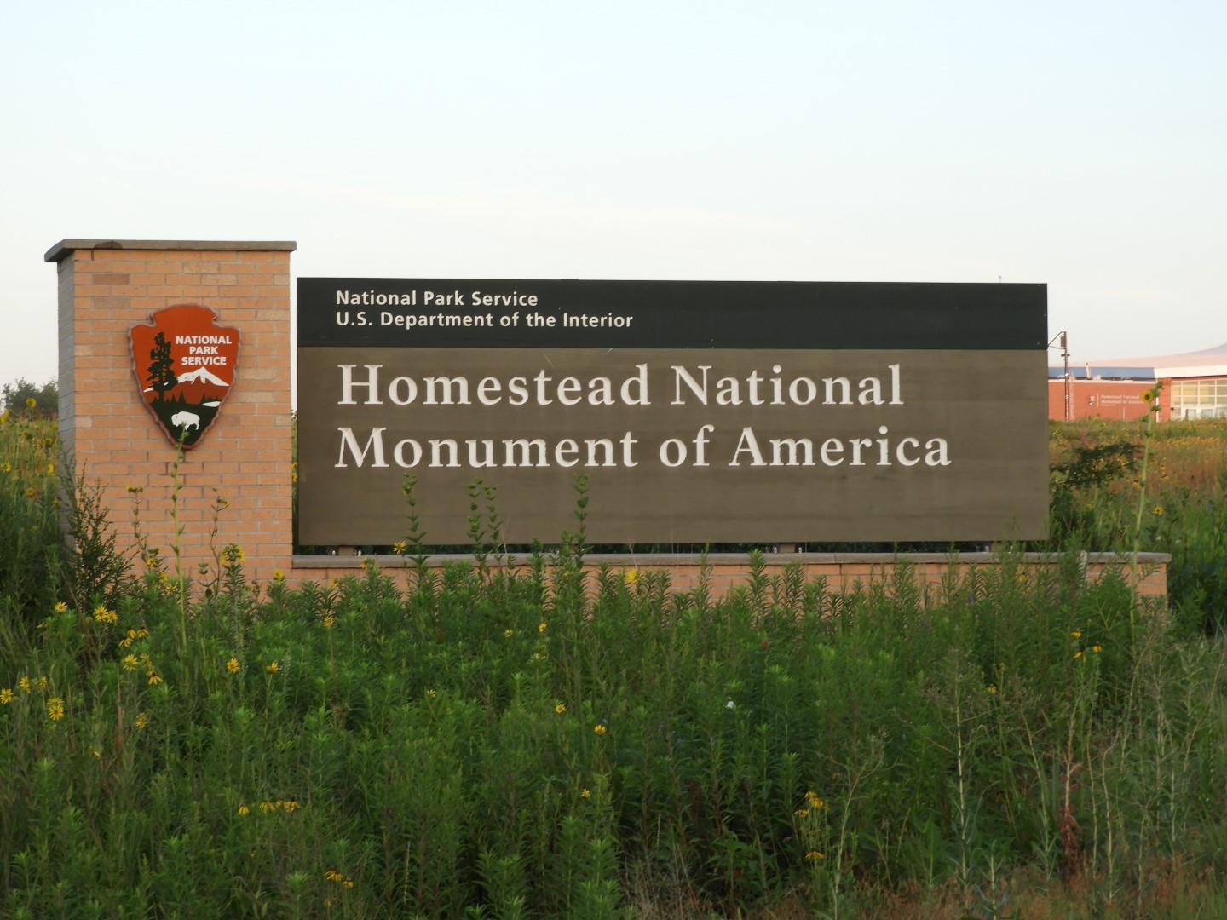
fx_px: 4076
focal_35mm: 115
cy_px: 460
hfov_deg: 17.1
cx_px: 614
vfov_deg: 12.9
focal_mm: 20.6
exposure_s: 1/60
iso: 100
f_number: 5
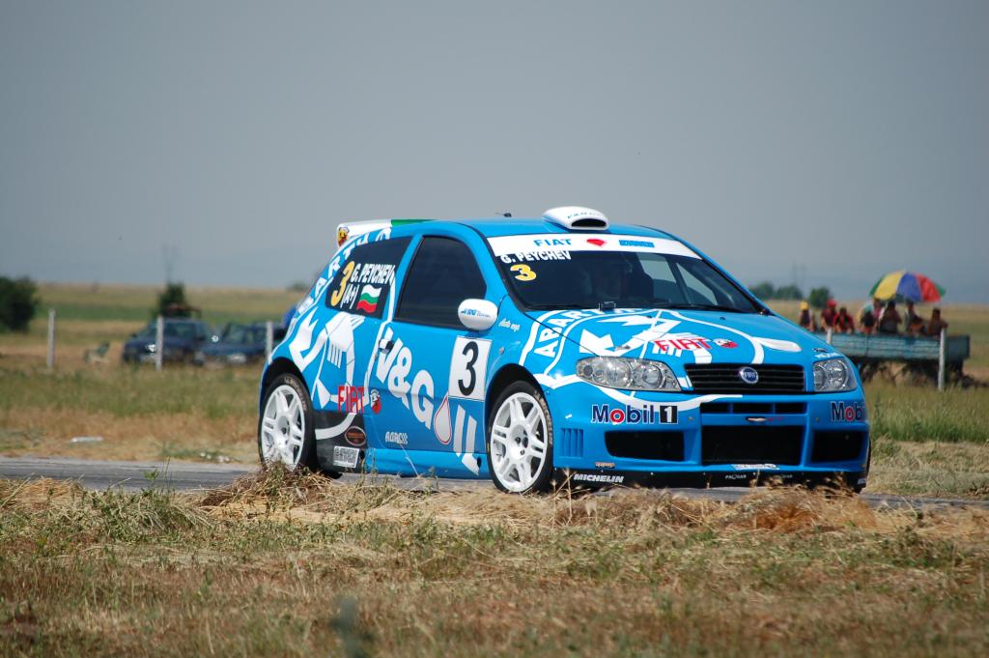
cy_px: 329
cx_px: 494
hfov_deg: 6.9
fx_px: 8235
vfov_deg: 4.6
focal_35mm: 300
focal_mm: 200
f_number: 5.6
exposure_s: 1/1250
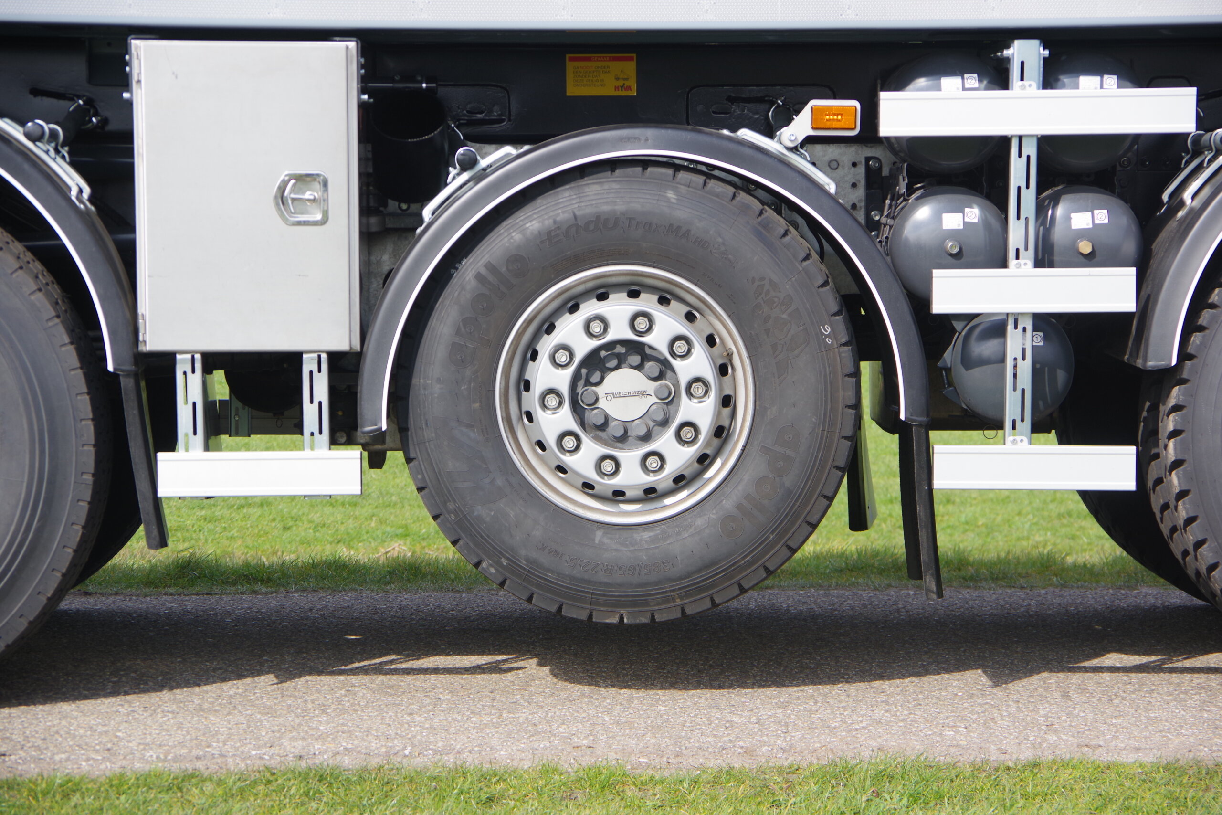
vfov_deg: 10.4
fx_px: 4481
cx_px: 611
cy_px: 408
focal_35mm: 132
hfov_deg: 15.5
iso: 200
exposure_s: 1/200
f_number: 6.3
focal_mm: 88
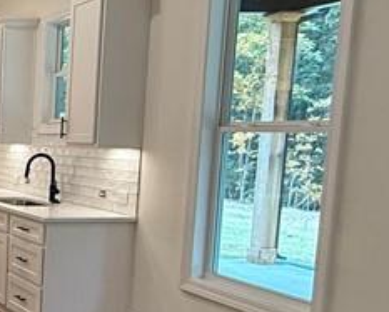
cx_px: -207
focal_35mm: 60
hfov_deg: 24.1
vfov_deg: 25.2
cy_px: 224
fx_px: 692
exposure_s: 1/120
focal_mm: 2.22
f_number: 2.2
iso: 250
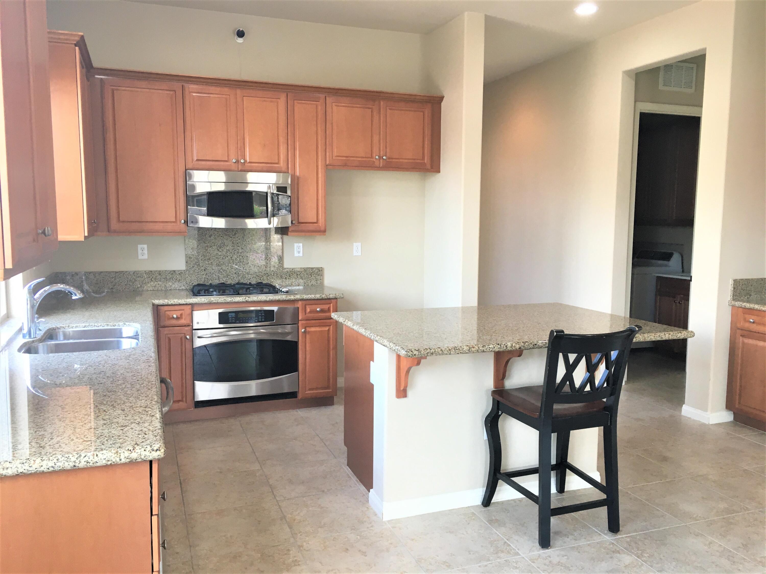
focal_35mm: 29
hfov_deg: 61.7
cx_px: 383
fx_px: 642
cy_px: 287
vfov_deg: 48.2
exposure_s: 1/30
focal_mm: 4.15
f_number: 2.2
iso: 32
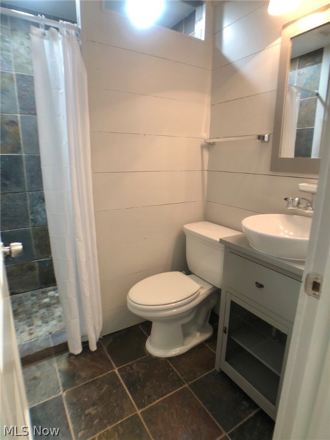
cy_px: 220
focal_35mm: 28
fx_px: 356
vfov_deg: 63.4
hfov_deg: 49.7
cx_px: 165
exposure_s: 1/24
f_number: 1.8
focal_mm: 4
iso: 32
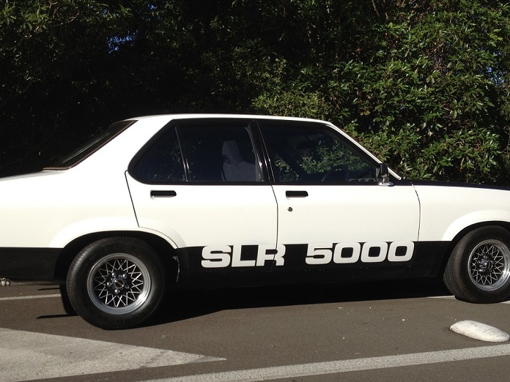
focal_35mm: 46
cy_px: 248
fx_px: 678
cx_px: 250
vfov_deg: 31.3
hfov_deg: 41.2
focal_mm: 4.28
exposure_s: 1/1842
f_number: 2.4
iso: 64
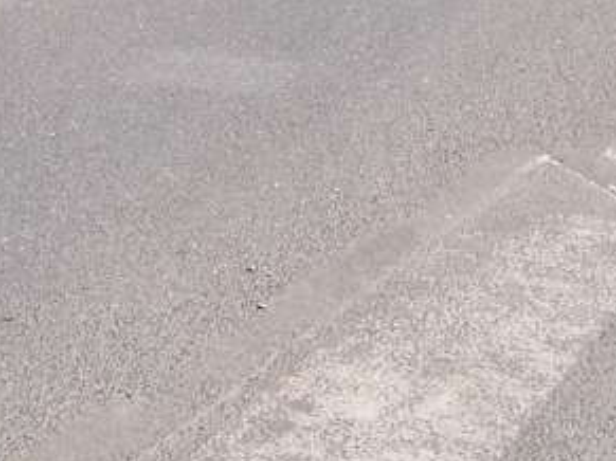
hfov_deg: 16.8
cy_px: -307
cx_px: 106
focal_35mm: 116
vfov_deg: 12.0
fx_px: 2063
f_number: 2.8
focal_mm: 5.85
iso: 80
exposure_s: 1/800
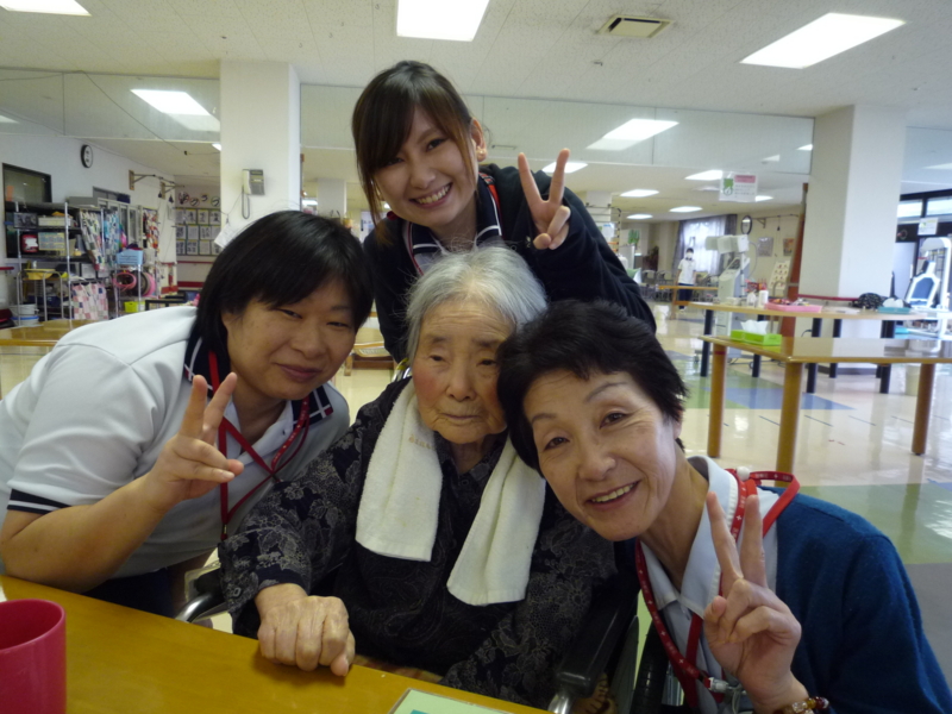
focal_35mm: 25
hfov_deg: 69.4
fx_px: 688
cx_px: 476
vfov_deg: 54.9
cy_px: 357
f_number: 2.8
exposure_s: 1/30
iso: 200
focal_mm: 4.4
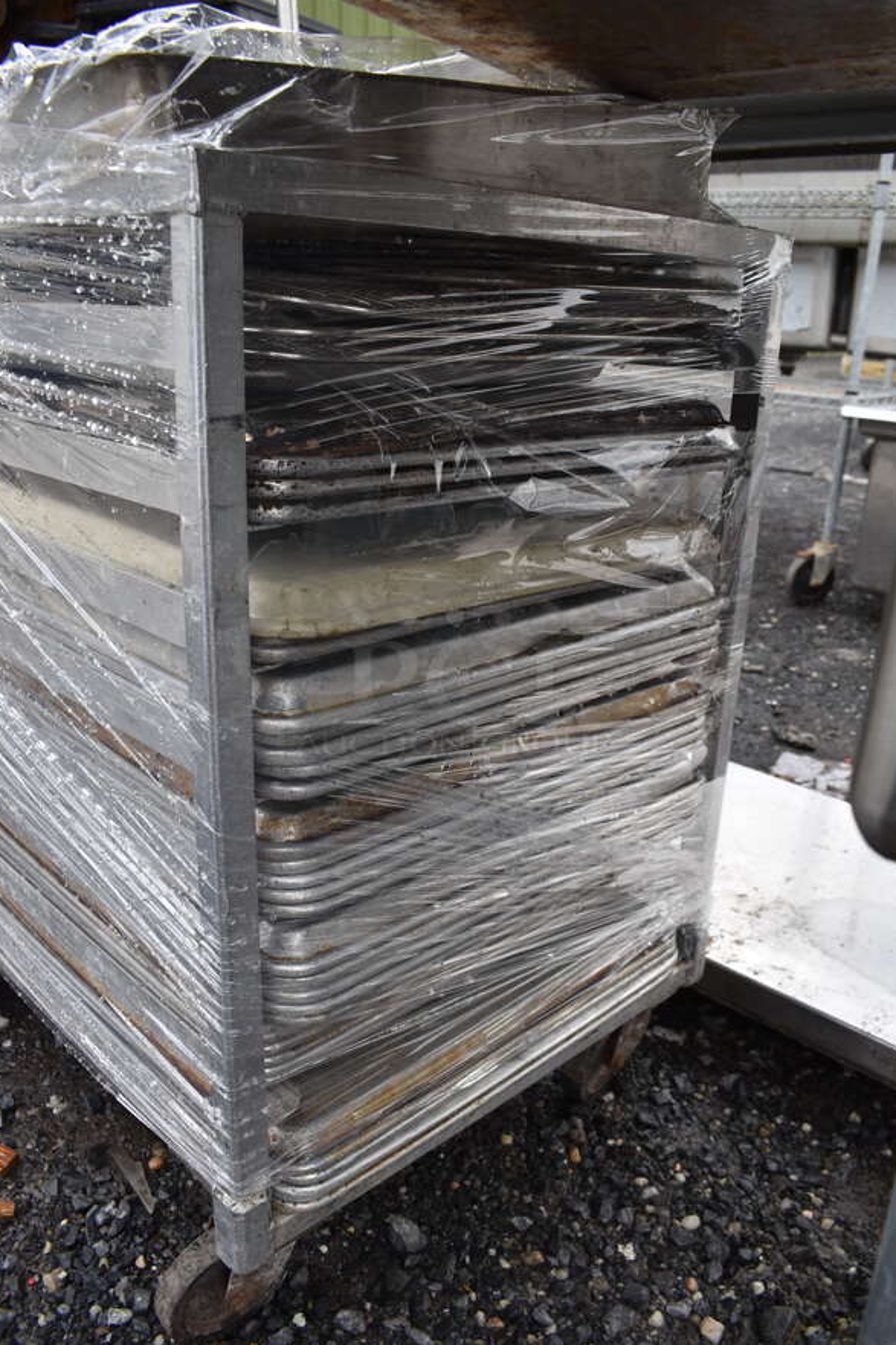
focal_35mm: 28
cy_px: 680
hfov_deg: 46.4
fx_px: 1046
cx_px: 455
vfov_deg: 65.5
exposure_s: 1/160
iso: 200
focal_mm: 18
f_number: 6.3
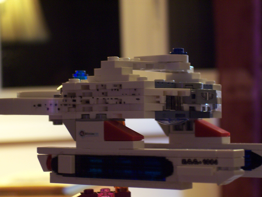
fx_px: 886
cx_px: 131
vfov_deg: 12.7
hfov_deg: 16.8
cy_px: 98
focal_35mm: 117
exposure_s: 1/8
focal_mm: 24
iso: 200
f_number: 4.8
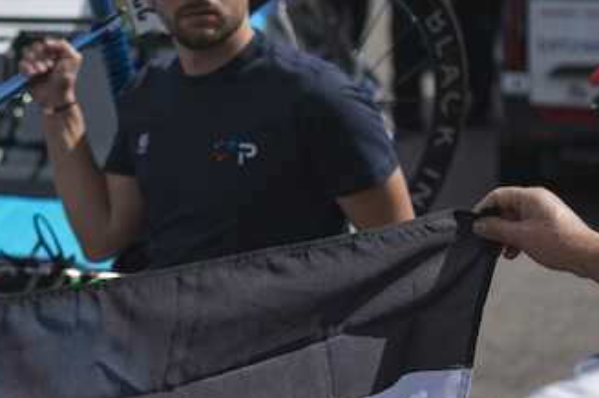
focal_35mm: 100
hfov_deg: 20.2
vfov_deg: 13.7
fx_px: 1662
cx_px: 128
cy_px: 234
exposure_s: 1/4000
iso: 100
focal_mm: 35
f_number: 2.2
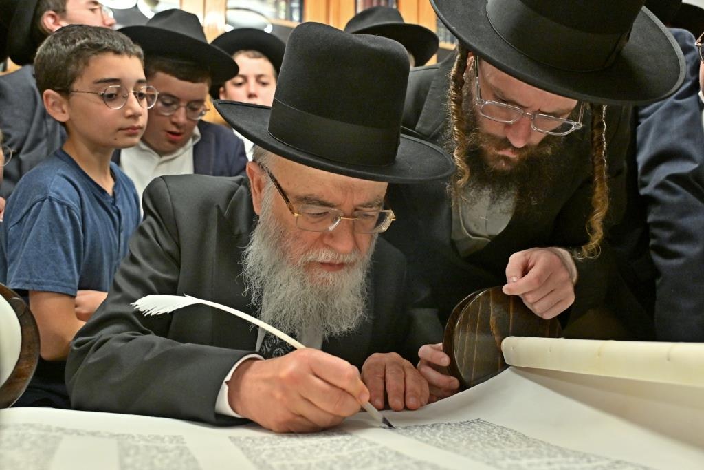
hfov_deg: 61.9
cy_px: 235
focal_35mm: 30
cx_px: 352
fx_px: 587
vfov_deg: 43.6
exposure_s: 1/160
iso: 2500
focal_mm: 30
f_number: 4
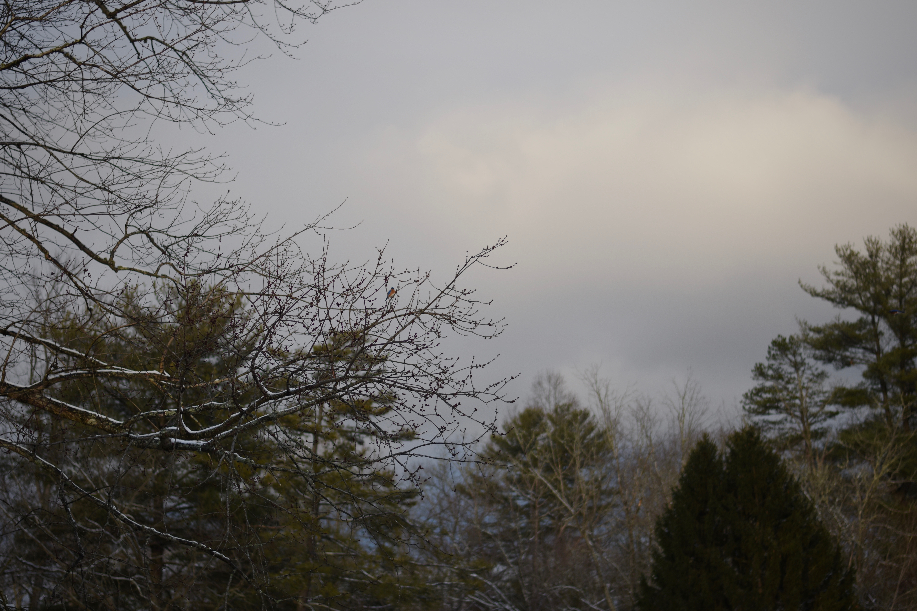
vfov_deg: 18.2
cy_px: 306
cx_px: 458
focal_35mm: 75
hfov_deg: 27.0
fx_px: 1910
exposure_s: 1/1250
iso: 100
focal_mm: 50
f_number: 1.8
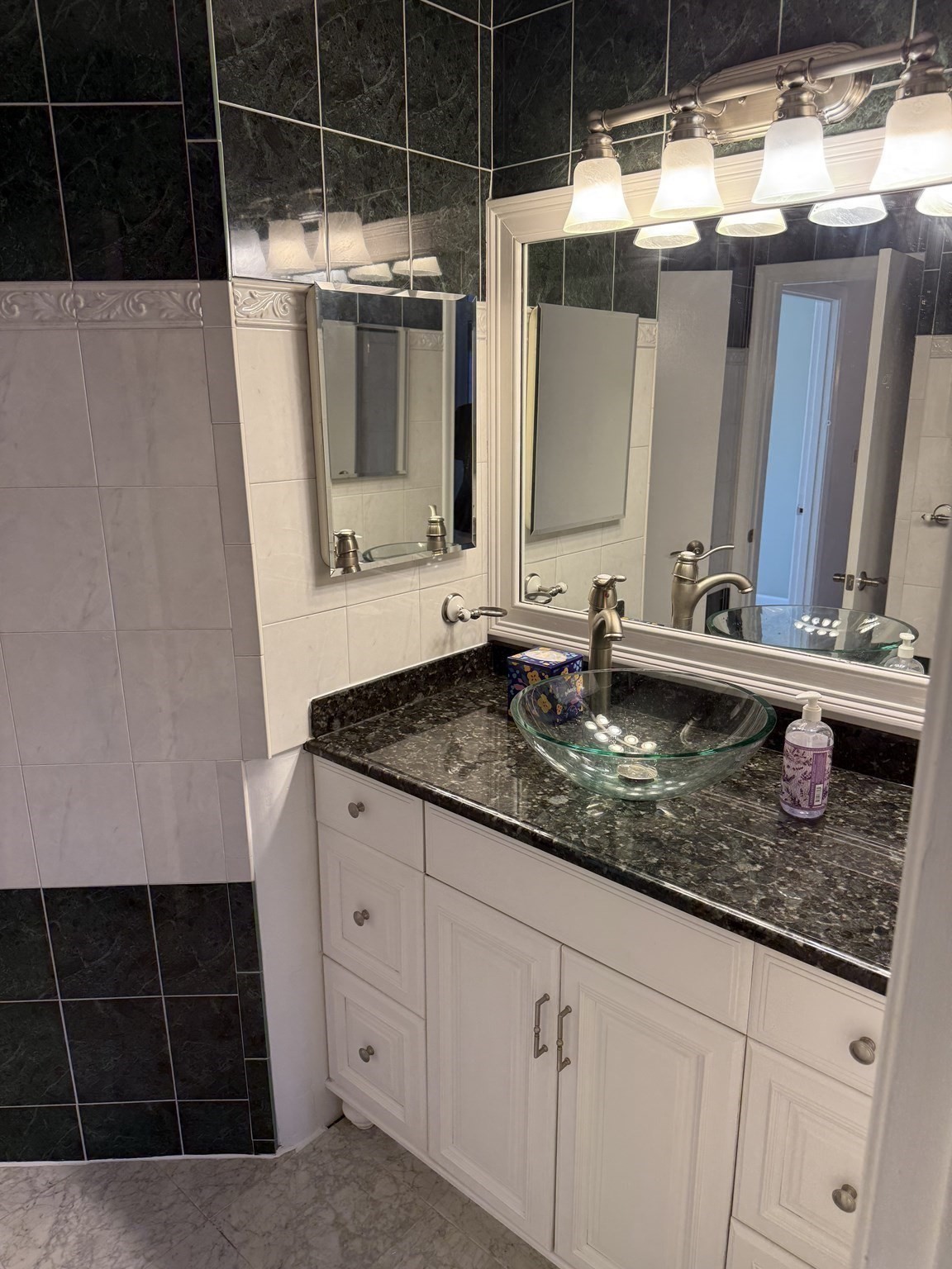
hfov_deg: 56.8
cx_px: 476
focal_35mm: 24
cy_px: 634
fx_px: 880
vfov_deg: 71.6
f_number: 1.78
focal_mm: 6.76
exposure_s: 1/120
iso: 100
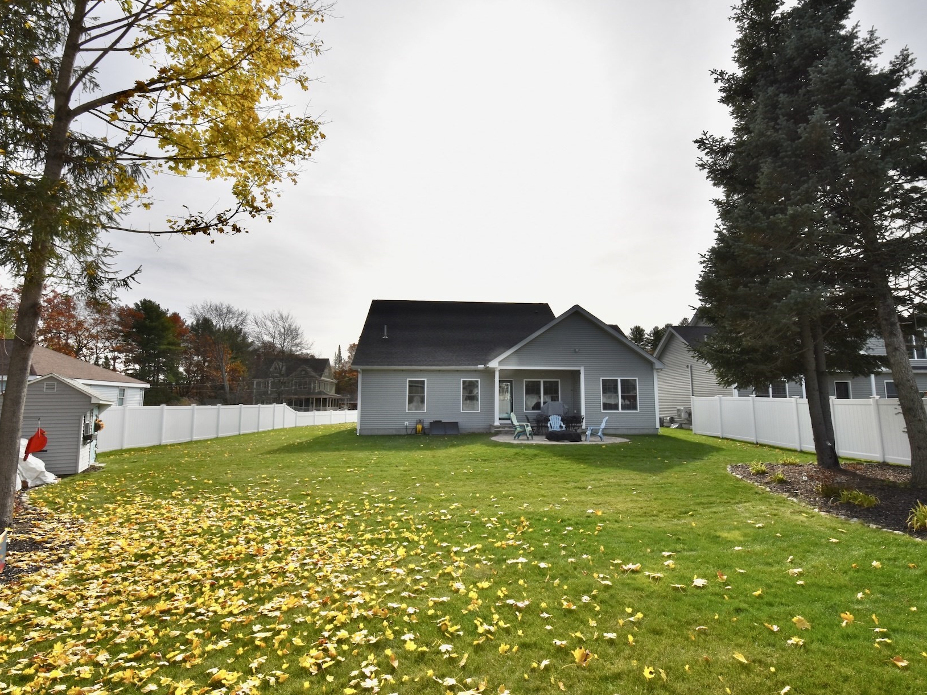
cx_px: 480
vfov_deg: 74.7
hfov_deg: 91.0
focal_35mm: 17
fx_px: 455
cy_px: 333
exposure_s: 1/400
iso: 200
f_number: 10
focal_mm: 10
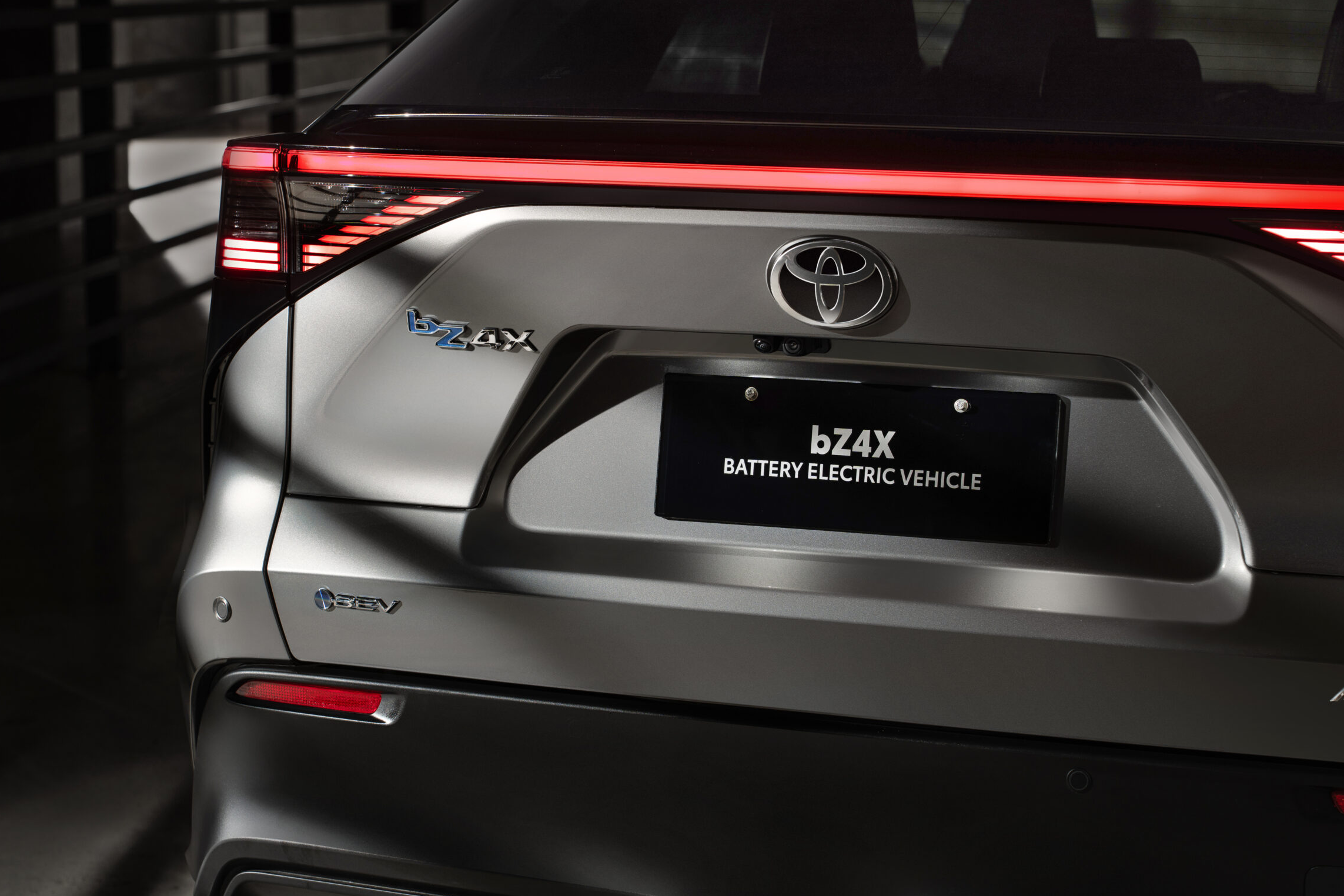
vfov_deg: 16.3
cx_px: 683
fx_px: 3136
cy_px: 440
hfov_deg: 24.2
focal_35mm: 84
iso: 100
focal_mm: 75
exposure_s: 1/2.5
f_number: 5.6
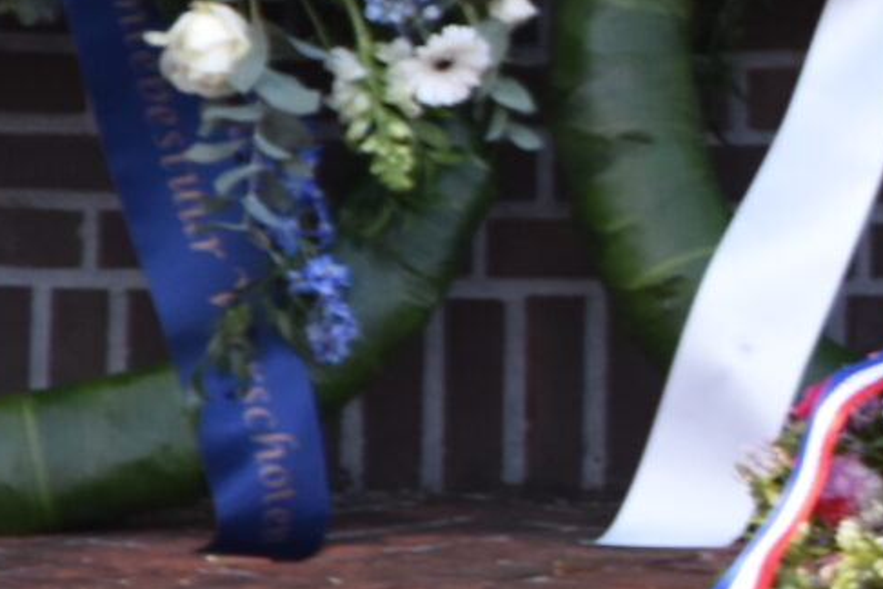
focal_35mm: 830
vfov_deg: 1.7
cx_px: 2128
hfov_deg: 2.5
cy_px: 26
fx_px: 20347
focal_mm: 105
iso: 400
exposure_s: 1/200
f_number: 7.1
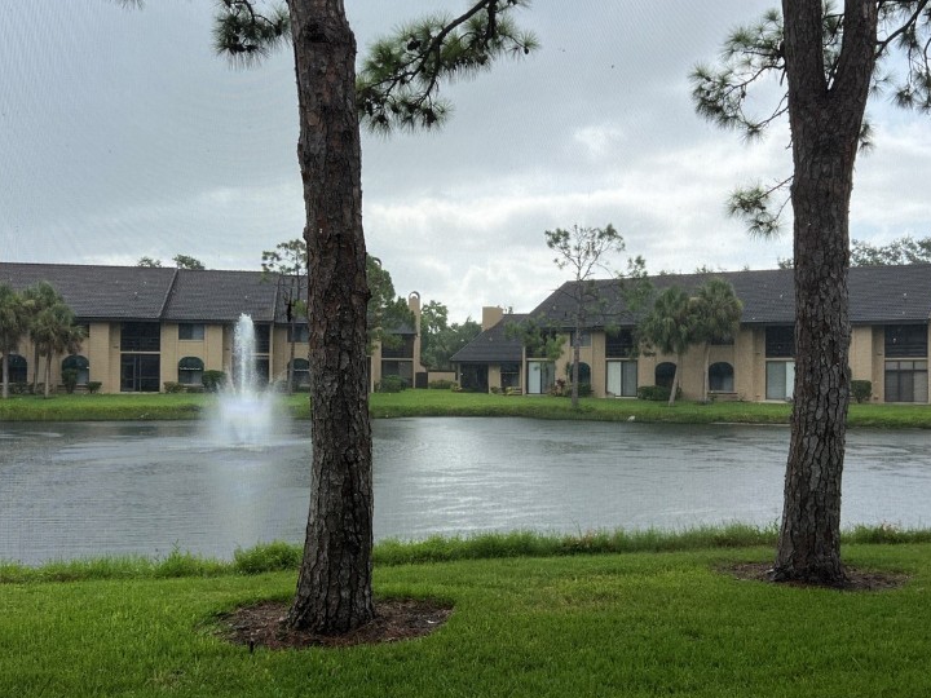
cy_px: 352
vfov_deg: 38.7
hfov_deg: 50.0
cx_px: 530
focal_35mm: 37
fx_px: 995
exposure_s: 1/2045
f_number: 1.5
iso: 50
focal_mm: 5.7
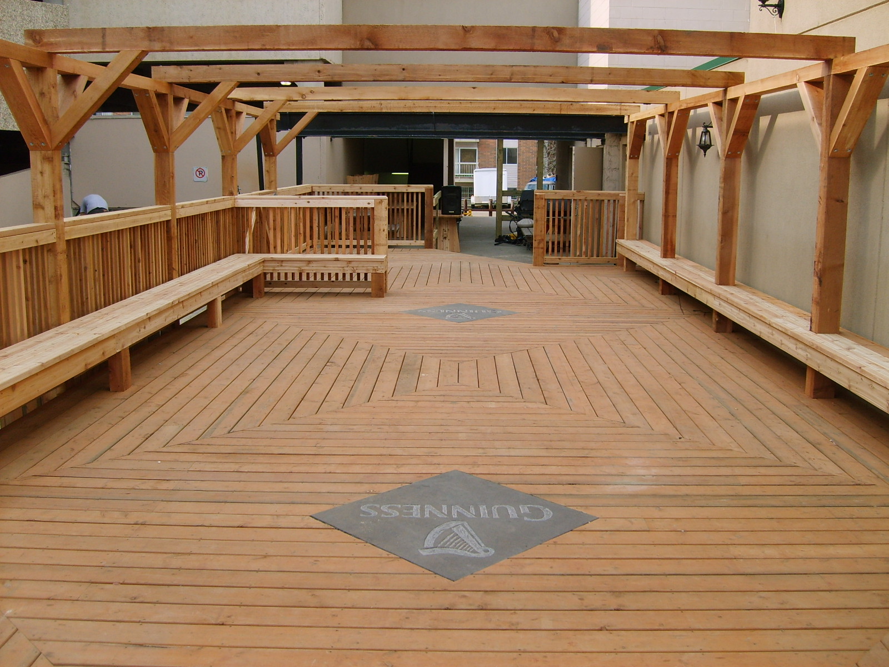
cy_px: 334
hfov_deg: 52.6
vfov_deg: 40.7
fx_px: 899
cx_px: 444
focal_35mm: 35
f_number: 2.8
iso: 50
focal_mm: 5.8
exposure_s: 1/250
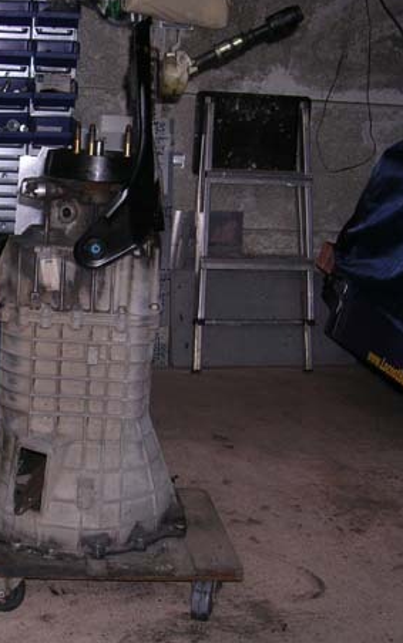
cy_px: 303
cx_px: 74
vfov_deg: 35.7
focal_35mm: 57
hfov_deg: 22.4
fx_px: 1000
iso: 50
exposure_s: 1/60.1
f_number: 2.8
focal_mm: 5.8
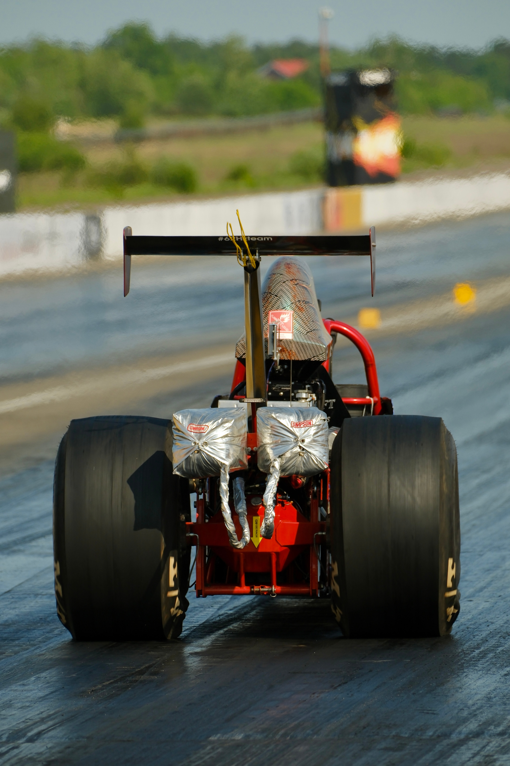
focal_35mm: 434
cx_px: 255
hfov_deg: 3.2
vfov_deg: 4.8
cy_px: 383
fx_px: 9222
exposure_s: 1/1100
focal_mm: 289
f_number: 6.4
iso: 160
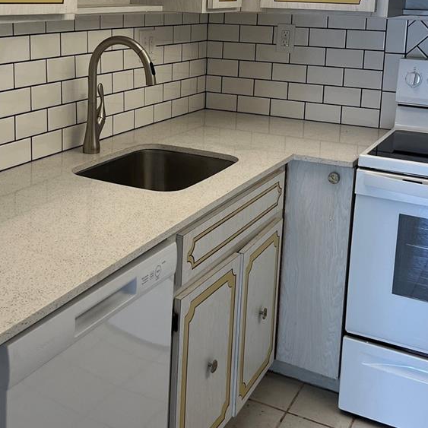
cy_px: 106
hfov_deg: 34.3
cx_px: 141
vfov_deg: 33.9
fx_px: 685
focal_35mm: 49
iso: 64
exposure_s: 1/60
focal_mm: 5.1
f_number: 1.6
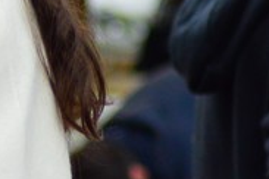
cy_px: -40
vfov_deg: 2.3
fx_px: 4378
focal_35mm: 586
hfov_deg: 3.5
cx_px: -451
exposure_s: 1/1250
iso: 800
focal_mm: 70
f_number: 4
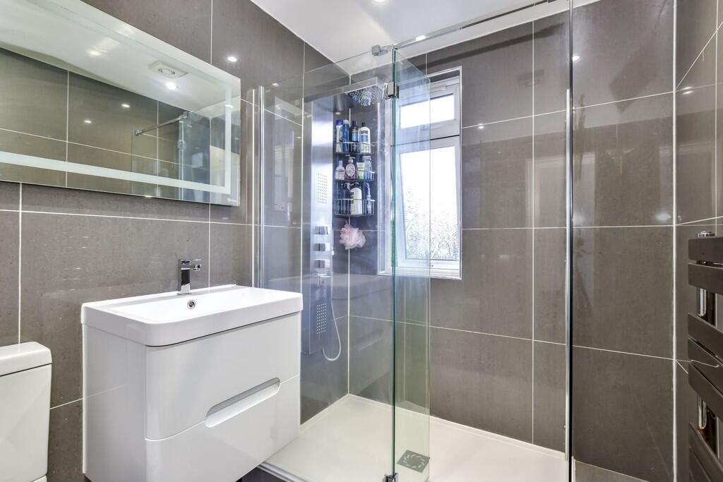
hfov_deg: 95.0
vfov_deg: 72.1
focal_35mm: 16
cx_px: 362
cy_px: 241
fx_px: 331
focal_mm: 11
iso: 640
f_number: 8
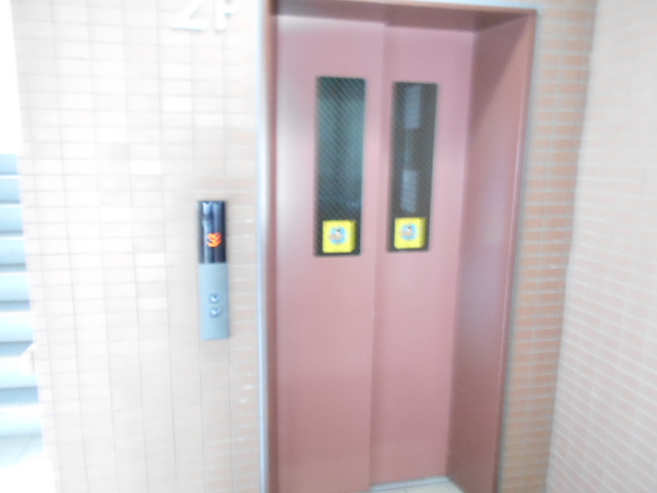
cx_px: 328
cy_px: 246
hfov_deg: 67.3
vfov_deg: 53.1
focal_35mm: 26
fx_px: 493
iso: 800
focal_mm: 4.6
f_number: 3.2
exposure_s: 1/2.5
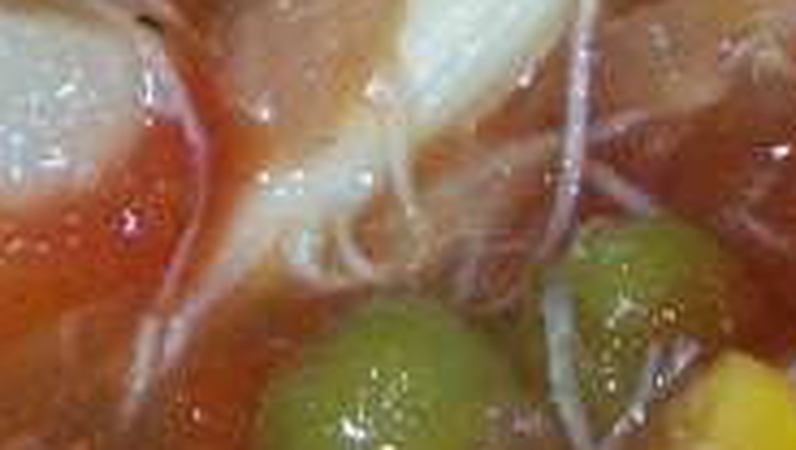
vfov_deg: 6.8
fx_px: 3804
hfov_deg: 11.9
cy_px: 318
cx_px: 234
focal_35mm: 180
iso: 200
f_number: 3.9
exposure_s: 1/60
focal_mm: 6.3
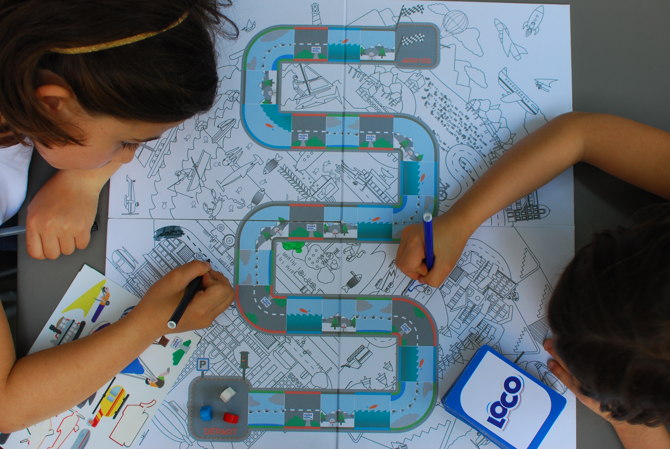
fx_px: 978
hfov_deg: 37.8
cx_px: 335
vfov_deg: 25.8
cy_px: 224
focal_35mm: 52
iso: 200
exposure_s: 1/50
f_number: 3.2
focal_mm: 35
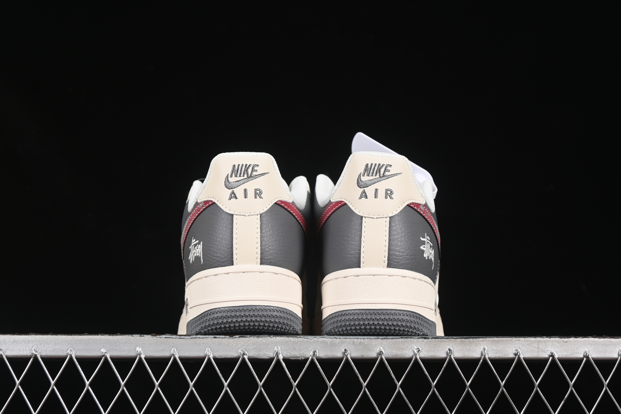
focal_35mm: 75
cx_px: 310
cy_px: 207
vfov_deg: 18.2
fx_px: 1294
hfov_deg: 27.0
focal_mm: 50
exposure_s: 1/80
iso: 160
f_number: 7.1
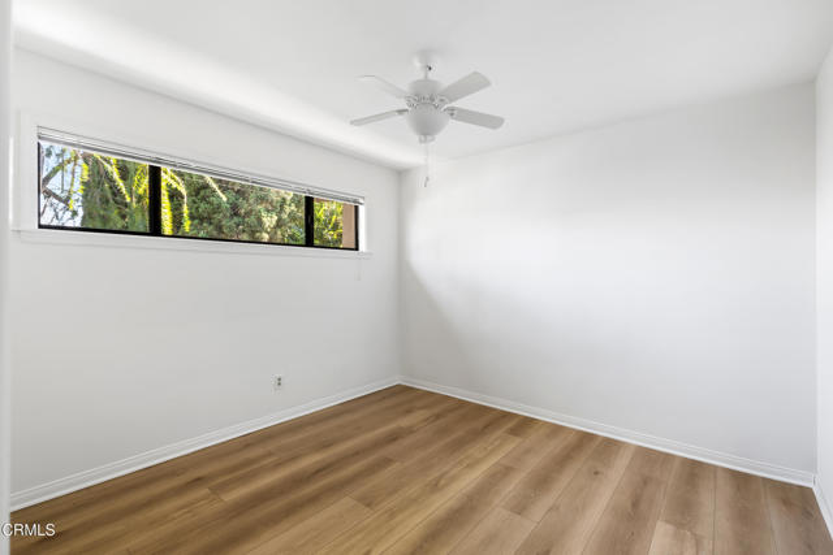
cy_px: 278
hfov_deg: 100.4
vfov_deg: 77.4
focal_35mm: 15
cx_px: 416
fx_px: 347
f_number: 10
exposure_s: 1/4
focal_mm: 15
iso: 64
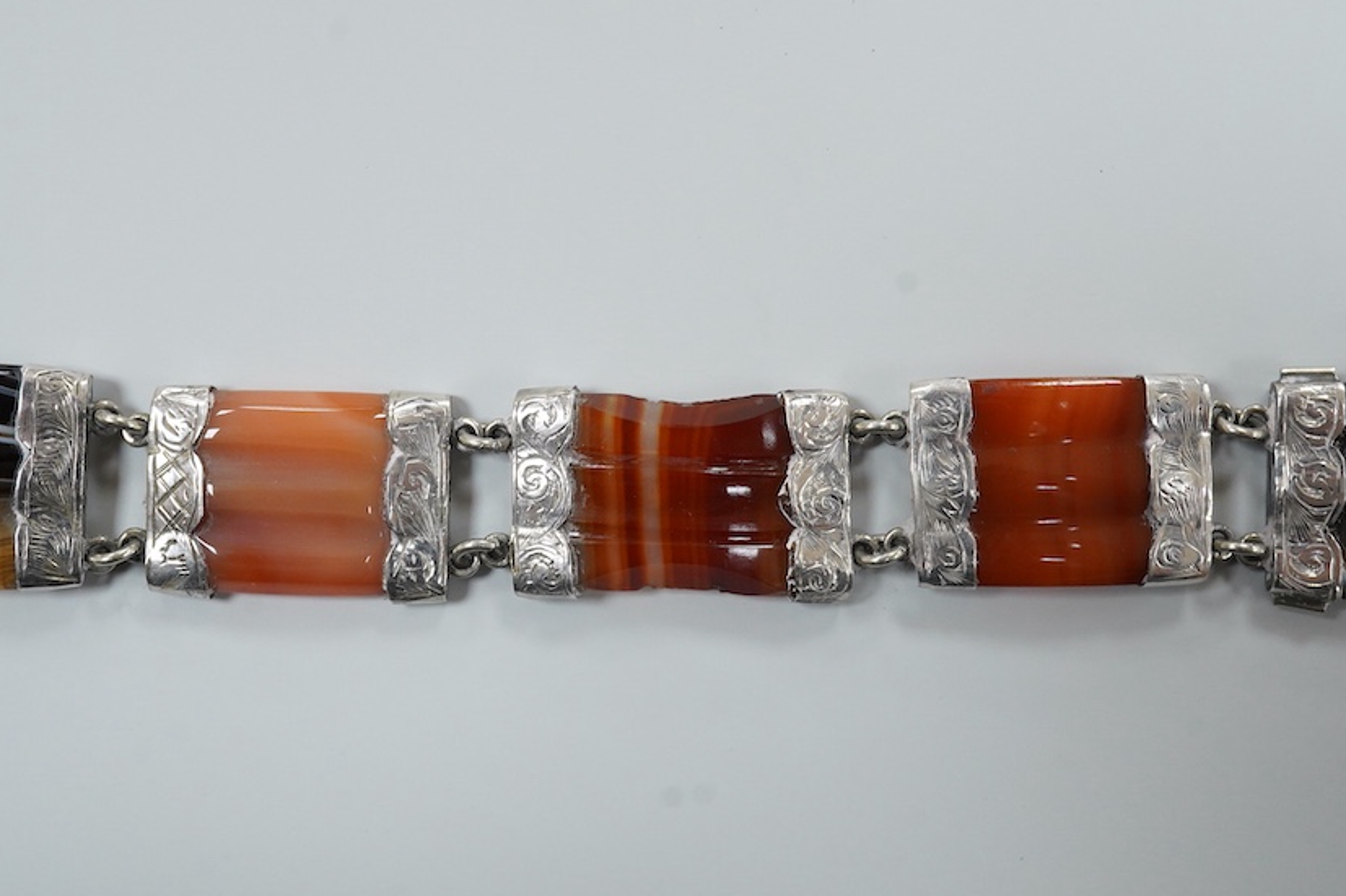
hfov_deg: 40.3
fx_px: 1832
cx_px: 653
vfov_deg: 27.5
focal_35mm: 49
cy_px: 428
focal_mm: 30
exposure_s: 1/80
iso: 2500
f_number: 14
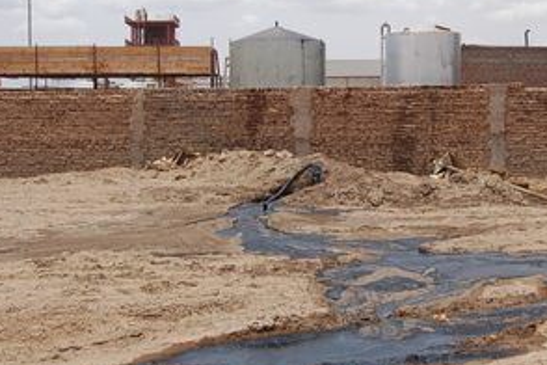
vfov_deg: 21.8
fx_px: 943
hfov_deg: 32.2
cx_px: 346
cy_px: 134
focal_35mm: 62
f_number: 10
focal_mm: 19
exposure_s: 1/400
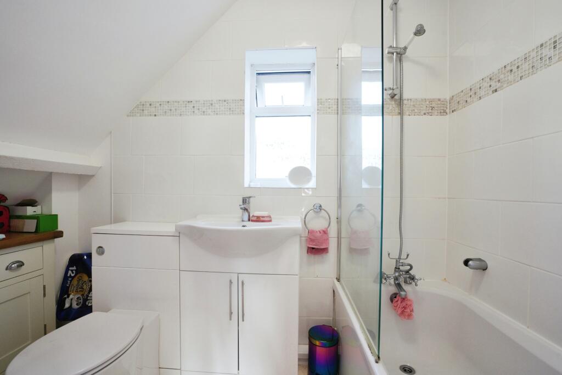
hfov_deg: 96.7
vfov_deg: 73.8
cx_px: 281
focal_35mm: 16
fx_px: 250
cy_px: 188
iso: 800
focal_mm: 16
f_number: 9
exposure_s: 1/40
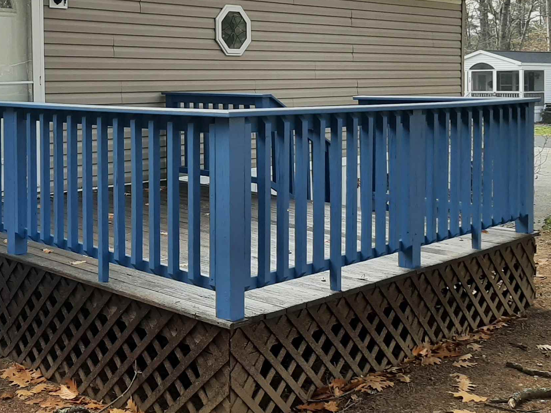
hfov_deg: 38.9
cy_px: 107
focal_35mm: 48
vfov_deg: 29.8
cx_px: 161
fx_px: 764
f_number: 1.7
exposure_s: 1/435
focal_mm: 3.93
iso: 40
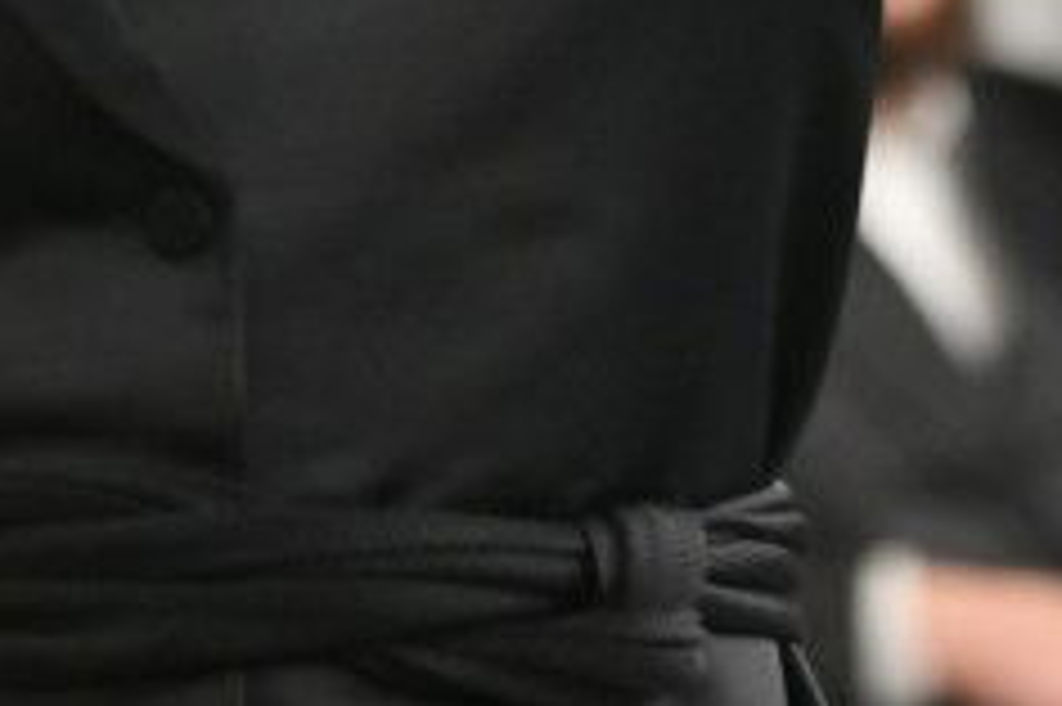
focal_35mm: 695
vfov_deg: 2.0
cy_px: -560
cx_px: 68
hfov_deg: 3.0
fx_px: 20488
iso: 800
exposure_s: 1/200
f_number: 2.8
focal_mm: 160
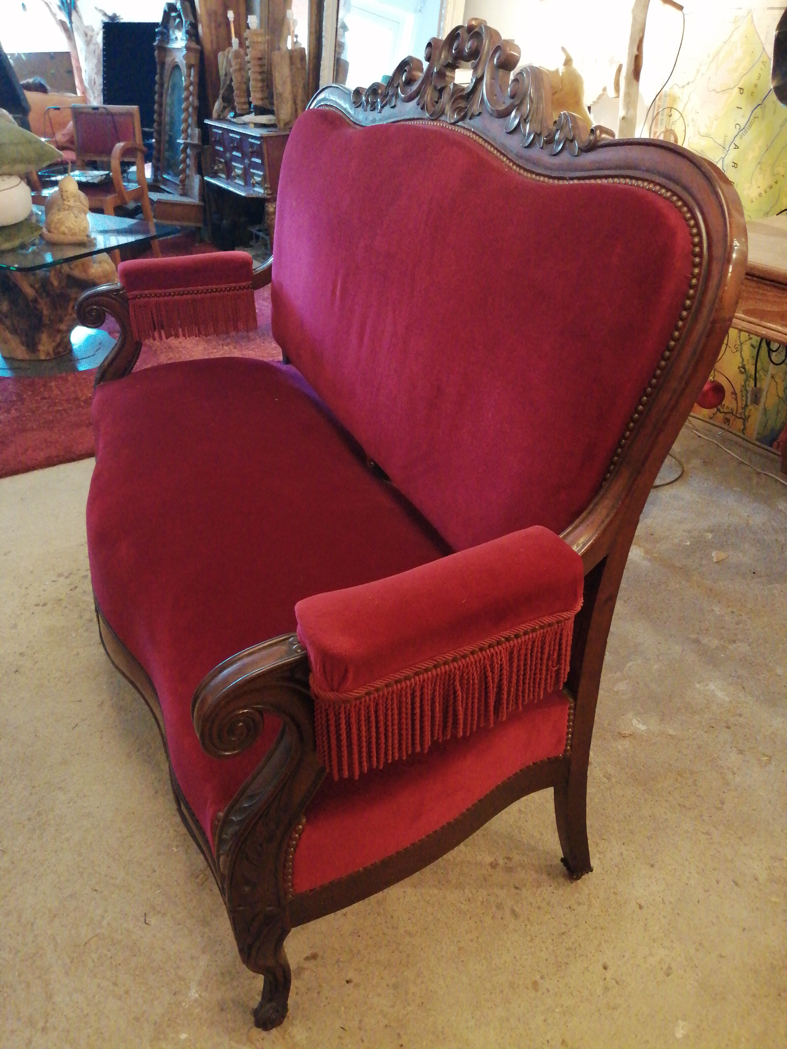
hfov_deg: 53.1
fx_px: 788
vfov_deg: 67.3
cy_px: 524
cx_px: 394
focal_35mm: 26
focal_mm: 3.62
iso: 400
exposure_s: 1/20
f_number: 1.8
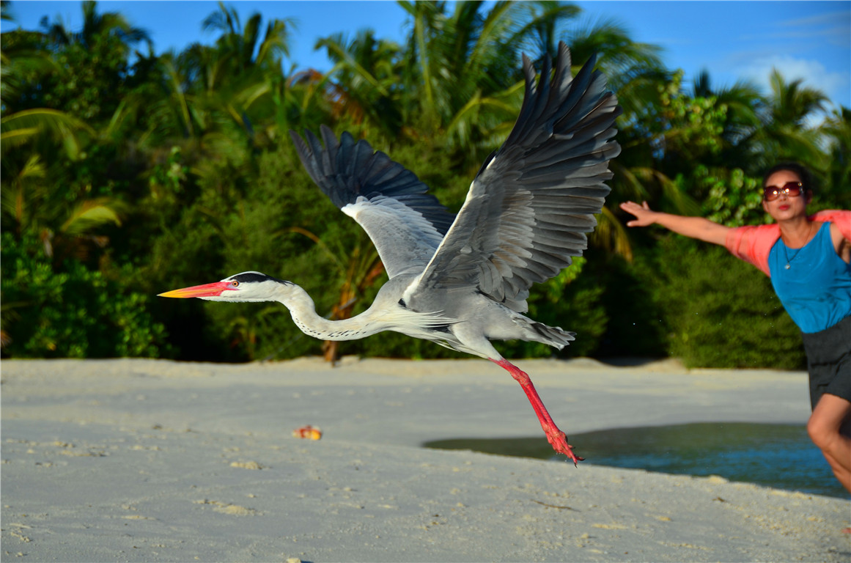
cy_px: 282
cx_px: 426
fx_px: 2122
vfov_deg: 15.1
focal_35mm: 90
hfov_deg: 22.7
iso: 100
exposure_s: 1/1250
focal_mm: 60
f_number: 4.8
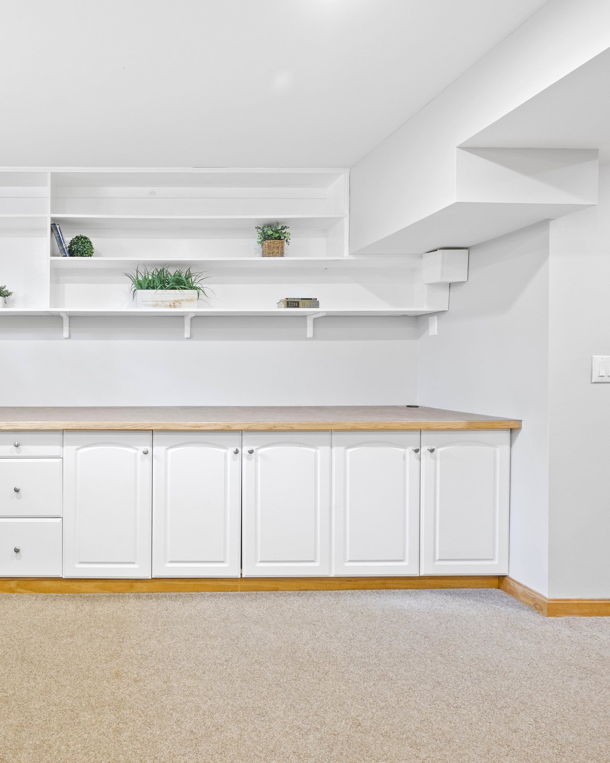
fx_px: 497
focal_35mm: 22
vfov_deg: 75.0
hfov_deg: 60.2
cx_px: 164
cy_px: 379
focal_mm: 15
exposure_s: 4
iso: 250
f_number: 7.1
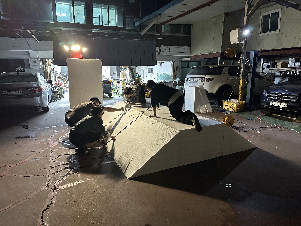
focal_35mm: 24
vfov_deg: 56.8
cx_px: 150
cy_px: 113
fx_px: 209
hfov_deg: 71.6
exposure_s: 1/45
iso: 500
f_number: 1.78
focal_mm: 6.86
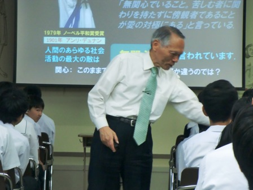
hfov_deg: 13.6
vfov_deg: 10.2
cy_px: 95
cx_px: 126
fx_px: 1060
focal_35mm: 145
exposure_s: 1/25
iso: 400
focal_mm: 25.9
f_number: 4.6
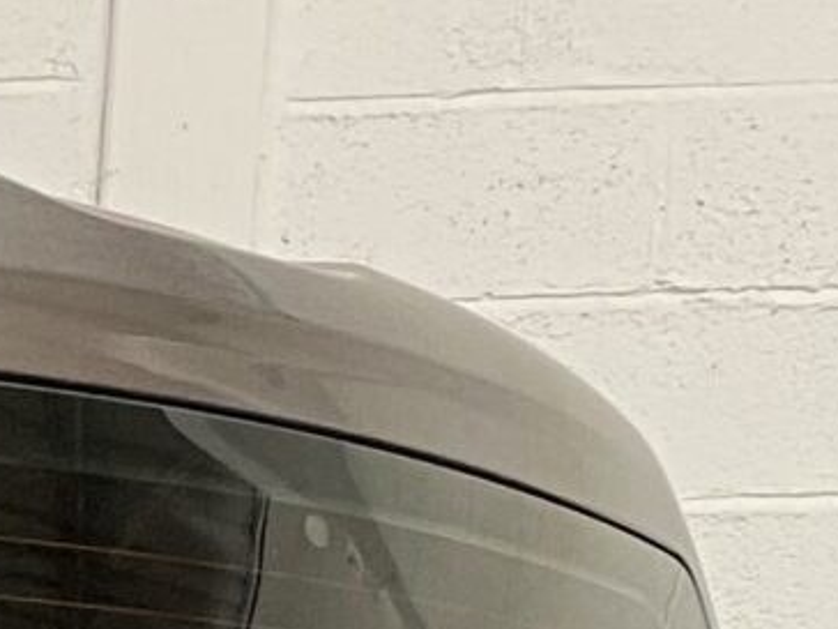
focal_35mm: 183
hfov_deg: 9.4
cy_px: 1862
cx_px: -1285
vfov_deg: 7.2
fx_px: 4430
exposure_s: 1/50
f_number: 1.8
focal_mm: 4.25
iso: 80
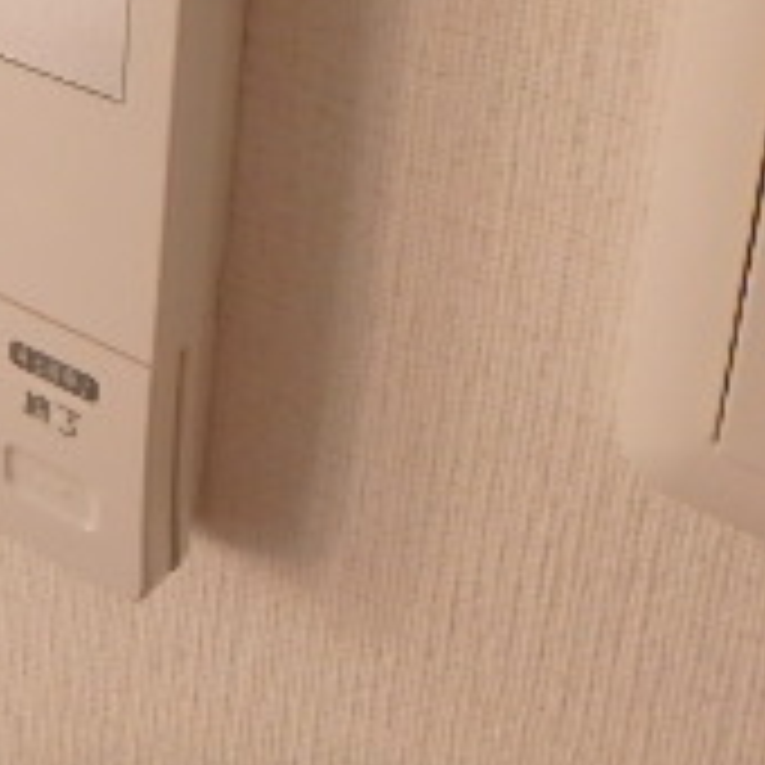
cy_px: -297
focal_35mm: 70
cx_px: -166
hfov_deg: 22.6
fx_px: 1750
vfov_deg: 21.6
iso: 200
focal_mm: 3.7
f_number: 3.5
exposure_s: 1/60
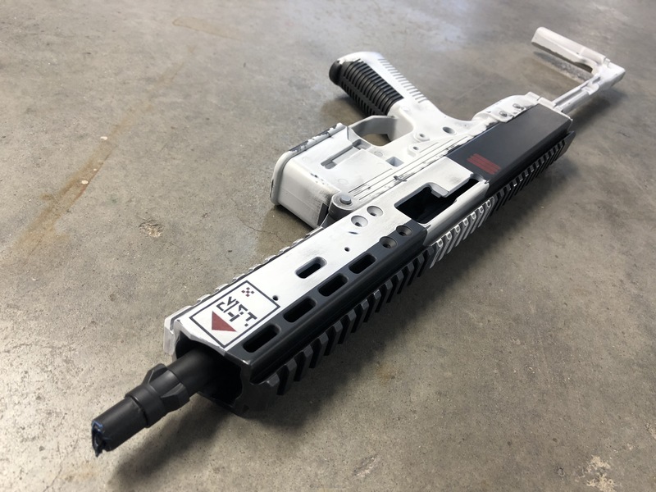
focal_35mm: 28
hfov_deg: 63.4
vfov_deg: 49.7
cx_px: 328
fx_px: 531
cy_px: 246
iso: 25
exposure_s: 1/30
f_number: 1.8
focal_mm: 4
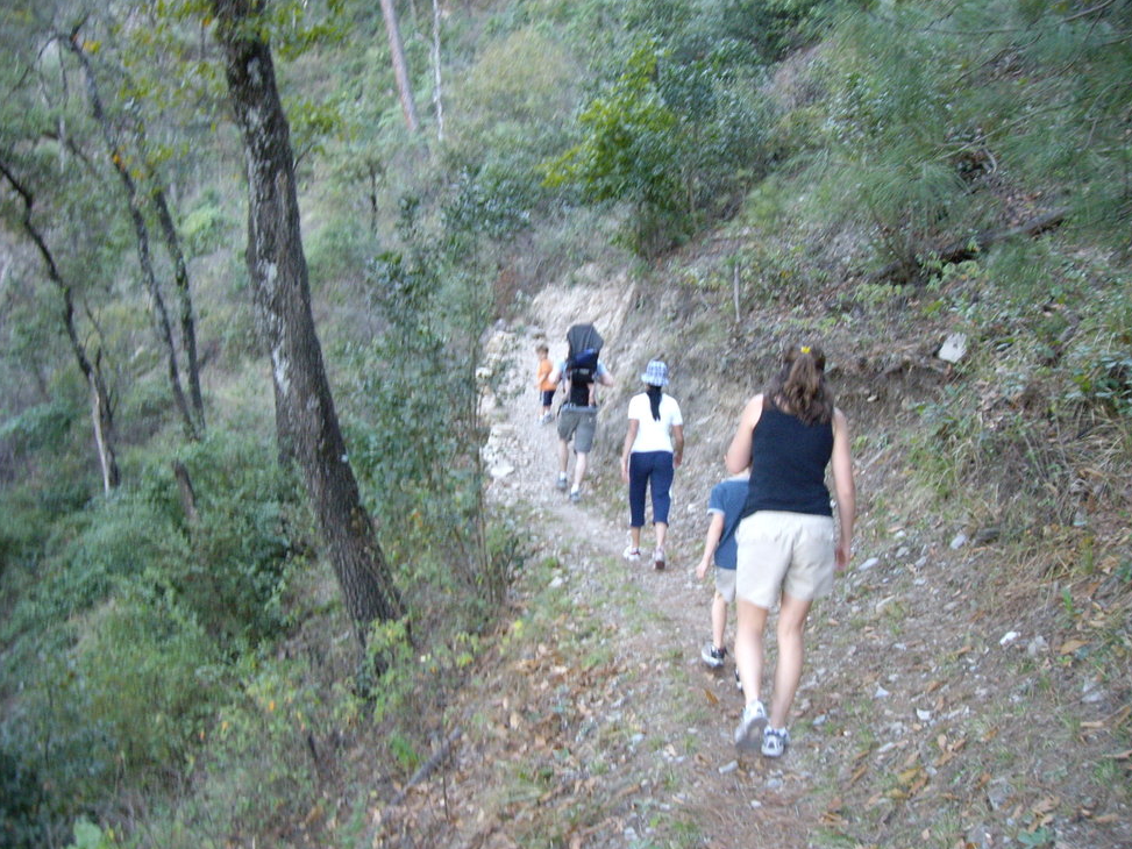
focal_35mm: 40
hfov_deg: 46.8
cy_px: 424
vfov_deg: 36.0
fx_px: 1308
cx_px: 571
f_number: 2.7
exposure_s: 1/50
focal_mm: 6.2
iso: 200
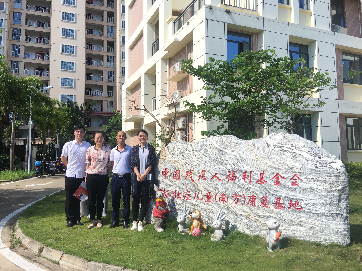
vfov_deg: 48.2
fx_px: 303
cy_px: 136
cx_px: 181
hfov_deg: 61.7
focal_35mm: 29
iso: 25
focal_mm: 4.15
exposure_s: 1/561
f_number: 2.2
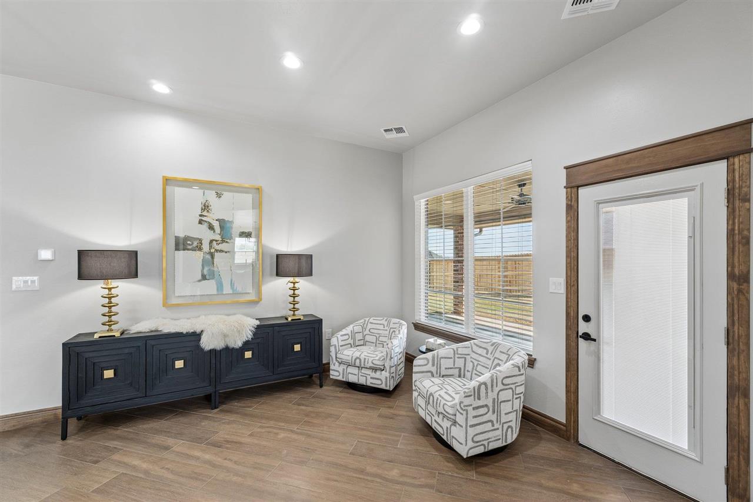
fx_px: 314
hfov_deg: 100.4
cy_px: 251
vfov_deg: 77.3
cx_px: 376
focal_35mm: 15
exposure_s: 1/50
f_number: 7.1
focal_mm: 10
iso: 200
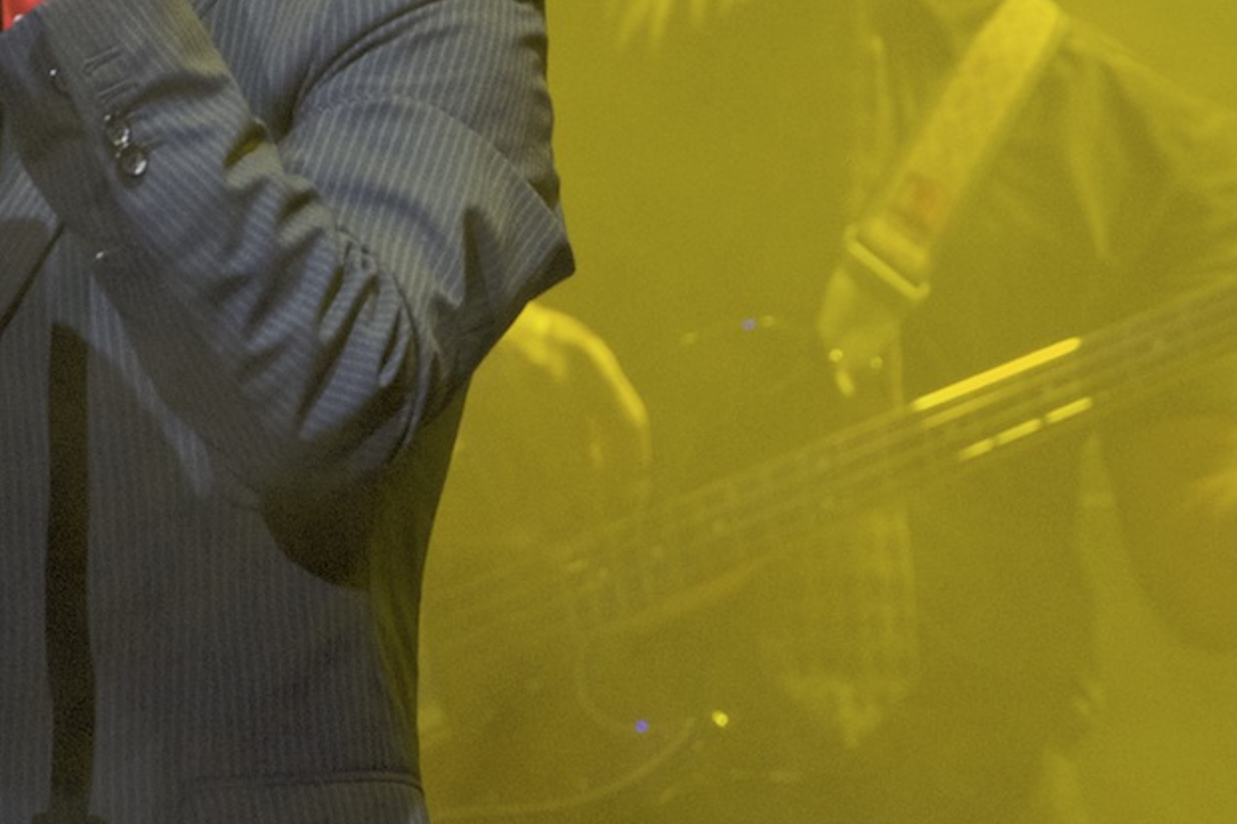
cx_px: 634
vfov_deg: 1.6
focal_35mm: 851
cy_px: 303
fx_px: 29232
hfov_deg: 2.4
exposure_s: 1/40
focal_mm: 220
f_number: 8
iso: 1000
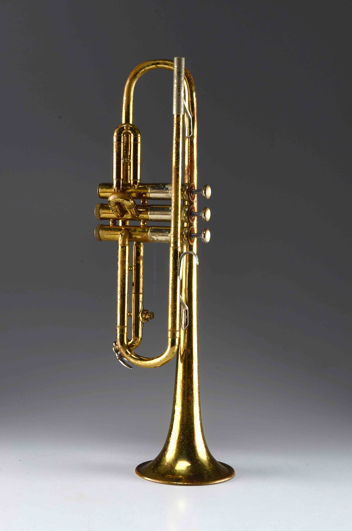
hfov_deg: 18.8
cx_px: 176
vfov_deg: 28.1
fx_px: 1061
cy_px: 266
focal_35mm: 72
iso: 100
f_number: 20
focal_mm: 48
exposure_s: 1/80
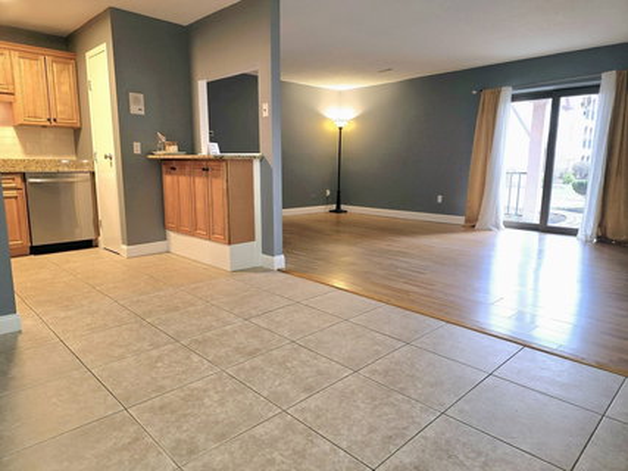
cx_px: 314
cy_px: 236
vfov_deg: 58.9
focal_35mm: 23
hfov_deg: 73.9
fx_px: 417
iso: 100
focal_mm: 6.3
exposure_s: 1/40
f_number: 1.7
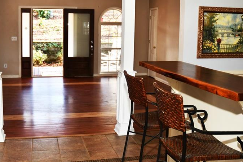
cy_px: 63
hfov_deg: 47.0
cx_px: 90
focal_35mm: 41
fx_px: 277
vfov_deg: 32.5
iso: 280
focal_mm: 18
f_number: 4
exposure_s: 1/60
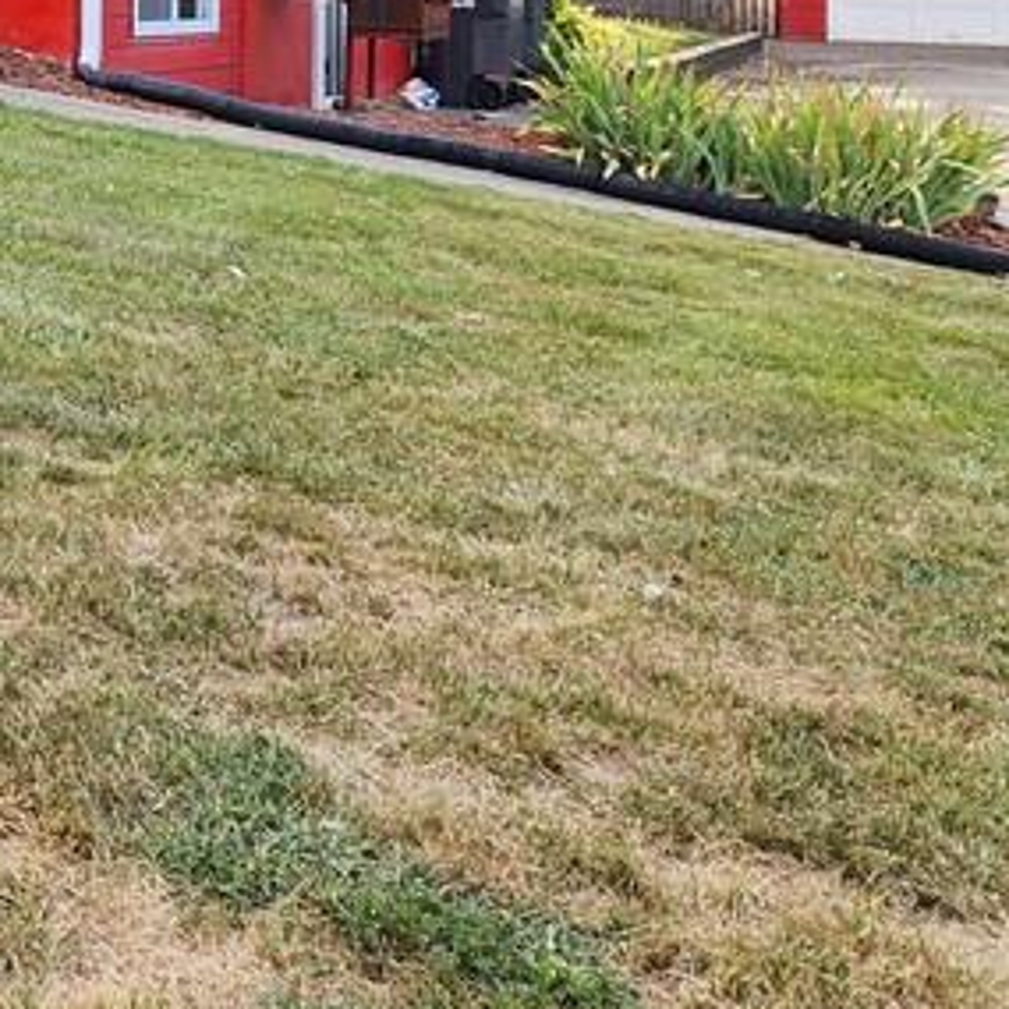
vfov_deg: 22.3
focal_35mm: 73
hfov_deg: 21.2
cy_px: -124
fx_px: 2407
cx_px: -340
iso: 20
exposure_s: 1/180
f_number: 1.8
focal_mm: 6.4
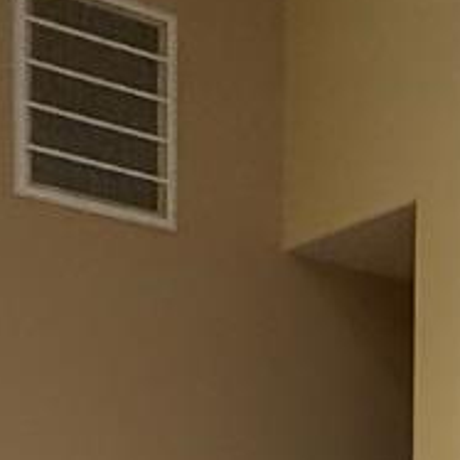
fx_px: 1488
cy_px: 756
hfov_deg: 14.8
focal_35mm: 99
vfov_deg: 15.7
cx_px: 881
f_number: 2.2
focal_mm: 2.22
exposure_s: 1/60
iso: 320
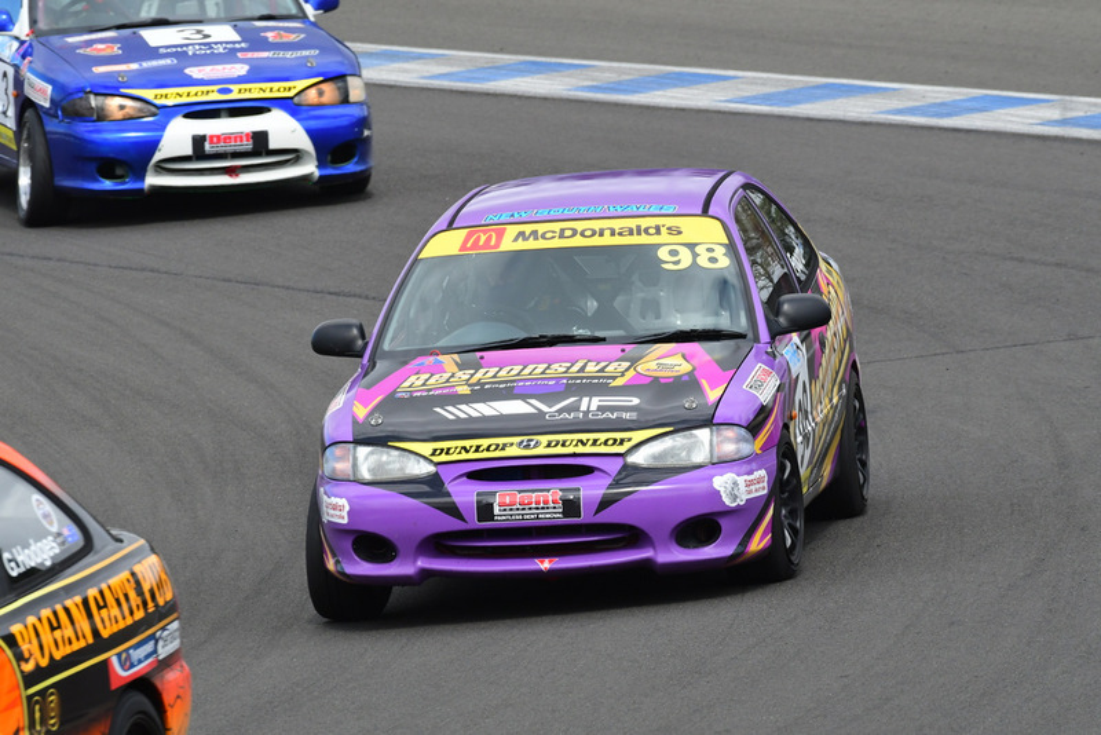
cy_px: 368
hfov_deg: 4.4
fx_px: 14226
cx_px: 550
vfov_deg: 3.0
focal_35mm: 465
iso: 640
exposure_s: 1/640
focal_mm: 310
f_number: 10
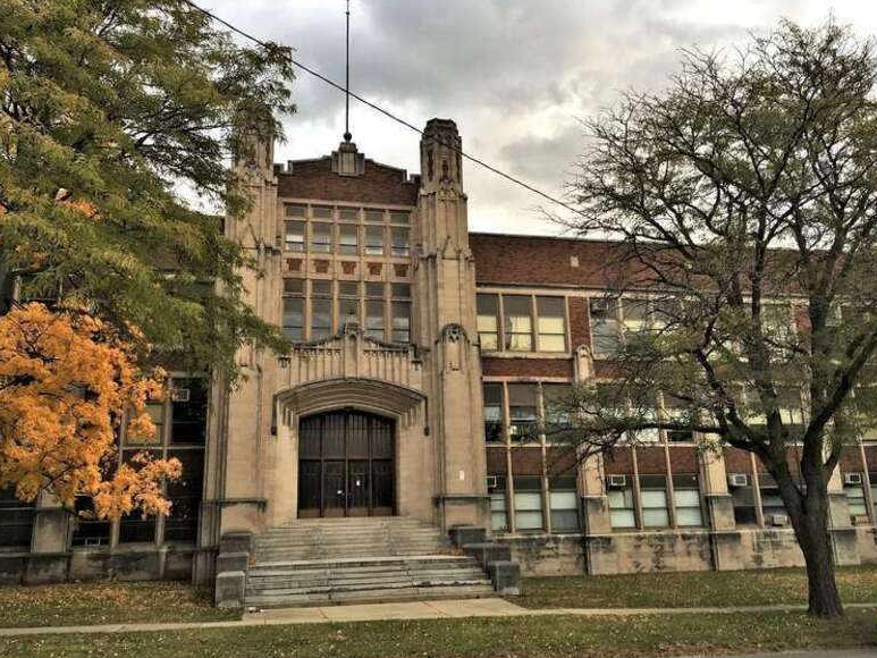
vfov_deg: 46.8
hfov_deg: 60.0
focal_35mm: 30
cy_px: 330
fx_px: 760
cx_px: 437
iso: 25
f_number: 2.2
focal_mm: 4.15
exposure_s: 1/60
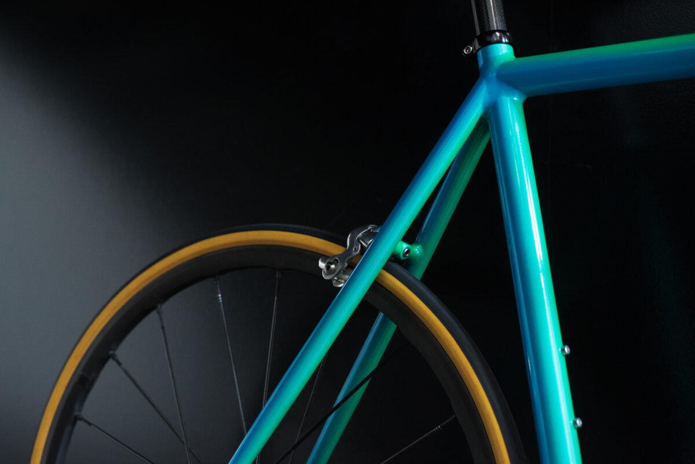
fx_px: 966
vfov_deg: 27.0
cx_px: 348
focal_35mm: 50
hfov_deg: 39.6
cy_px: 232
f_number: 3.2
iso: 3200
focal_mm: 50
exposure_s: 1/250
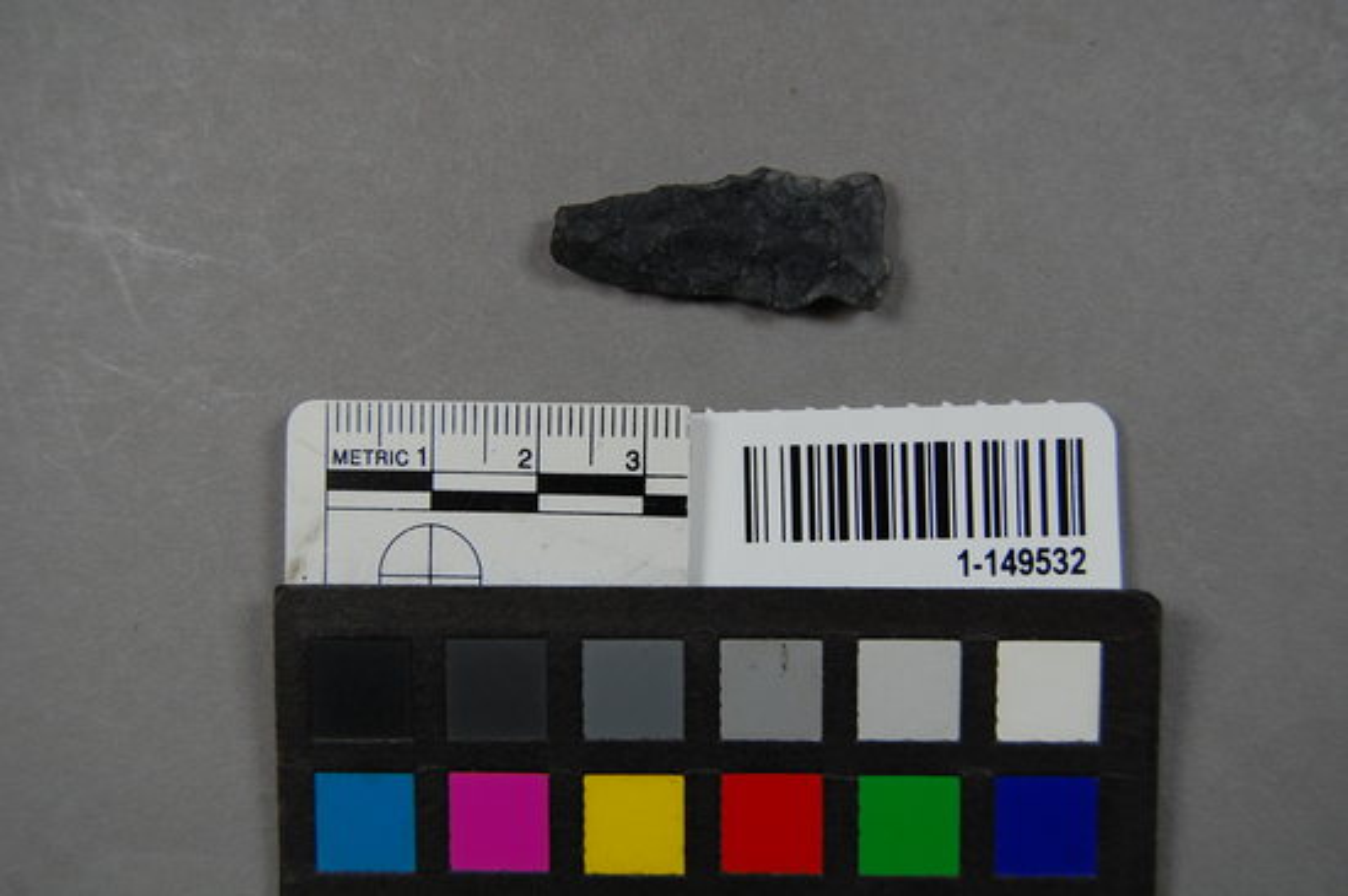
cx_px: 674
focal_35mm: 51
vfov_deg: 26.4
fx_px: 1908
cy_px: 448
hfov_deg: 38.9
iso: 400
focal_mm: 34
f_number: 5
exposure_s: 1/500
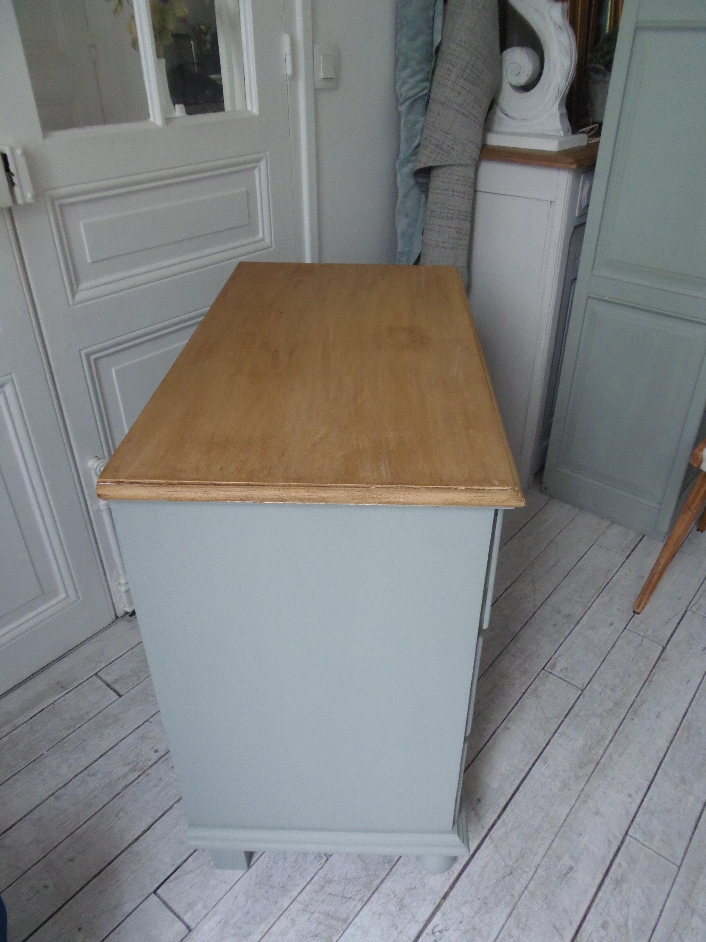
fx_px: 653
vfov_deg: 71.6
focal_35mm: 24
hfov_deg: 56.8
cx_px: 353
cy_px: 471
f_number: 2.9
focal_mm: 4.3
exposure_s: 1/30
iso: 200
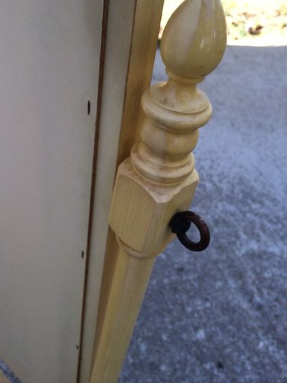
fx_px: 409
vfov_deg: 49.8
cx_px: 128
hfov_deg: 38.6
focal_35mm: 37
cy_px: 154
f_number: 2.2
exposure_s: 1/302
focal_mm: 4.12
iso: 32
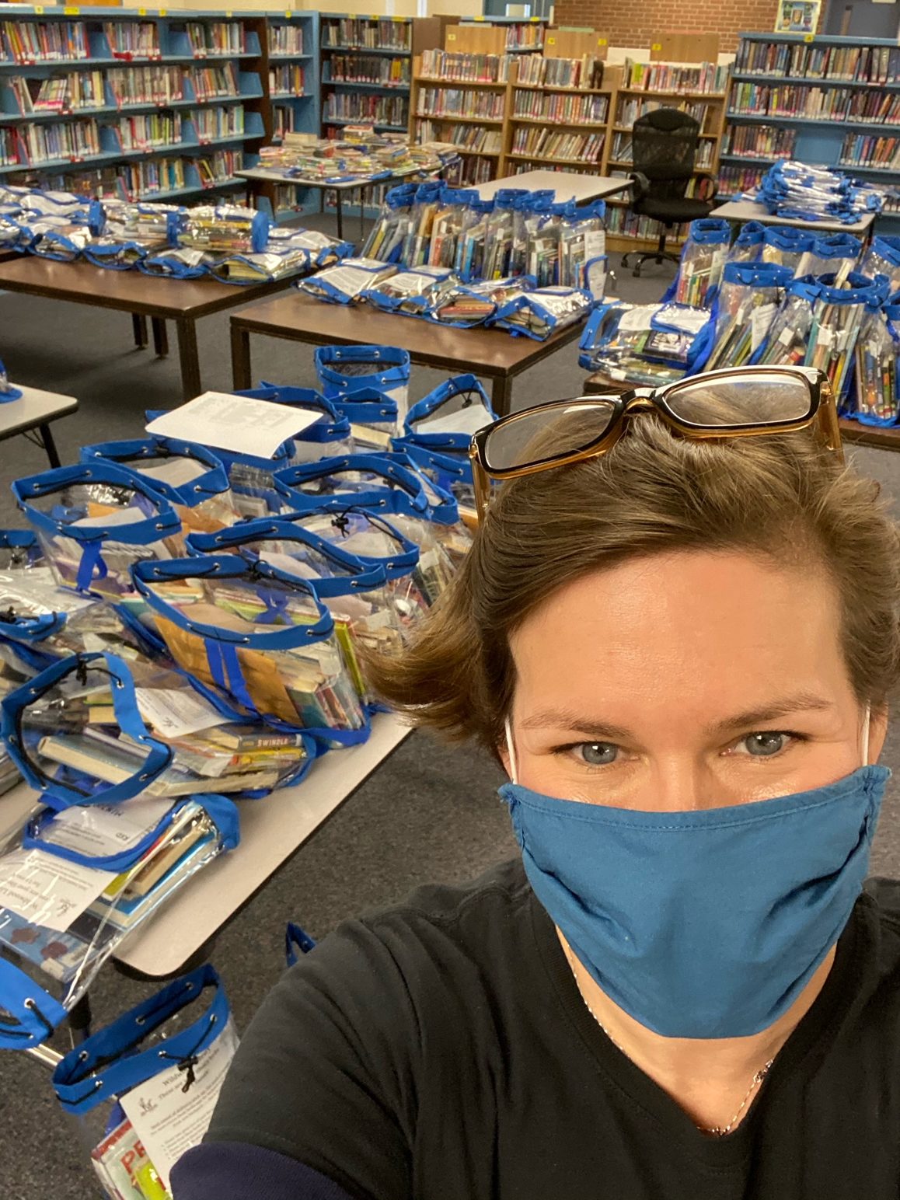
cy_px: 600
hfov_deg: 46.8
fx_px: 1040
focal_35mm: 30
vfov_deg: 60.0
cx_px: 450
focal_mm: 2.71
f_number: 2.2
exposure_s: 1/60
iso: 320
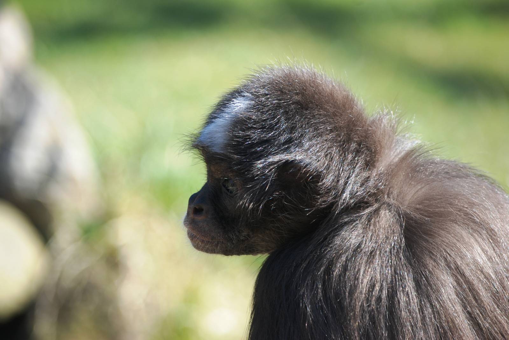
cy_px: 170
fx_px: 3185
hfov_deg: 9.1
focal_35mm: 225
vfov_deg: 6.1
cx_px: 254
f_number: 4.5
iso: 200
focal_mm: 150
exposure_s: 1/250
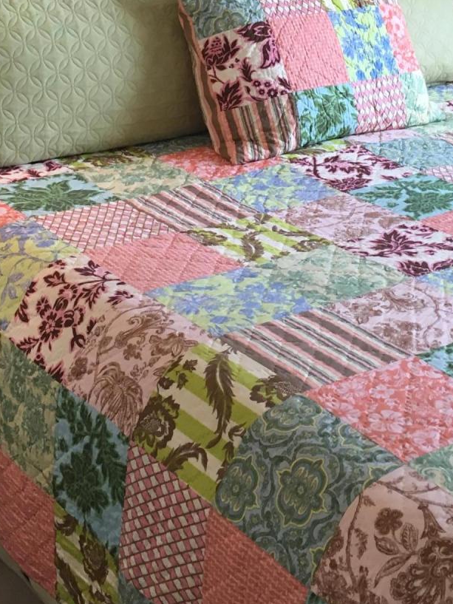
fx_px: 1239
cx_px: 262
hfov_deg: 20.7
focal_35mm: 71
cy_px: 51
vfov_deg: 26.4
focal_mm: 4.15
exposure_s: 1/30
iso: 50
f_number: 2.2
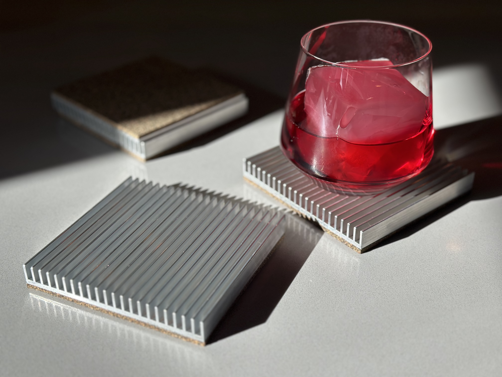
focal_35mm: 48
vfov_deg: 30.3
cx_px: 251
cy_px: 188
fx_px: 696
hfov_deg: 39.7
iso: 80
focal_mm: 6.86
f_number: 1.78
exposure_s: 1/1565
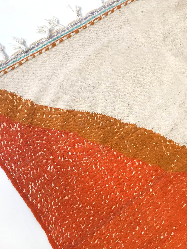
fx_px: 223
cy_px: 120
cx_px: 92
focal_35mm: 31
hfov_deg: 45.4
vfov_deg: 58.3
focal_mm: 4.15
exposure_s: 1/35
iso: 40
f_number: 2.2
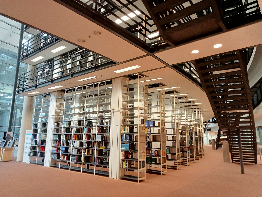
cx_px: 131
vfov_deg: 49.7
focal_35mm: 28
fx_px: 212
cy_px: 98
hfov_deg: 63.4
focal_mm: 3.46
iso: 642
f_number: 2.2
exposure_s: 1/33.3
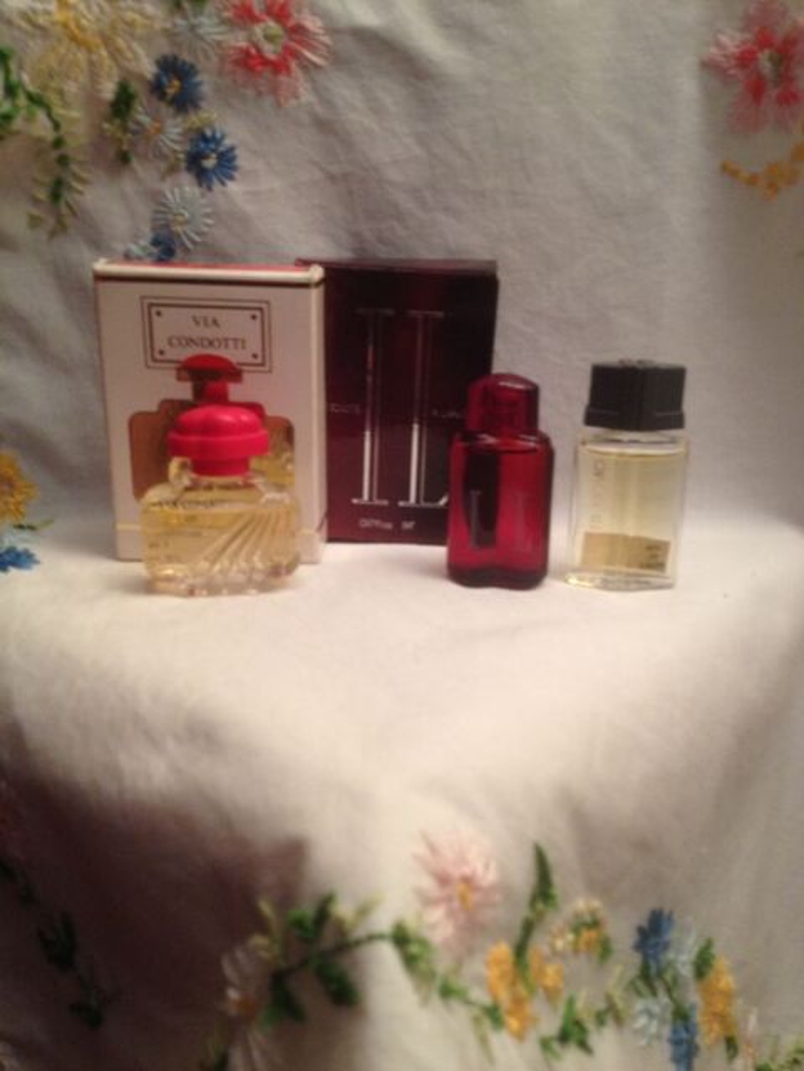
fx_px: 1084
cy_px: 536
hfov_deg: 40.7
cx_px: 402
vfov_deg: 52.6
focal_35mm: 35
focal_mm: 4.28
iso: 125
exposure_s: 1/20
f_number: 2.4
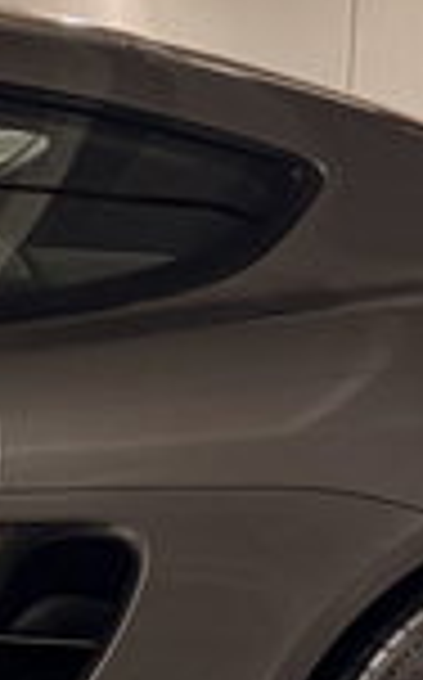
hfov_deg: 8.5
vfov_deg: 14.9
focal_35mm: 140
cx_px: -580
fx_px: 2590
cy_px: 518
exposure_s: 1/50
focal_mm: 5.96
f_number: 1.6
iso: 320
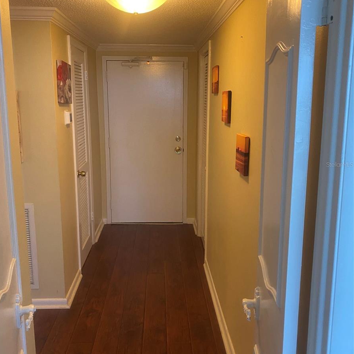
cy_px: 164
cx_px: 175
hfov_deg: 52.5
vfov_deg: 52.5
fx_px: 359
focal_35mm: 31
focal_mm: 4.25
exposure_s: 1/60
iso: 250
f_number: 1.8
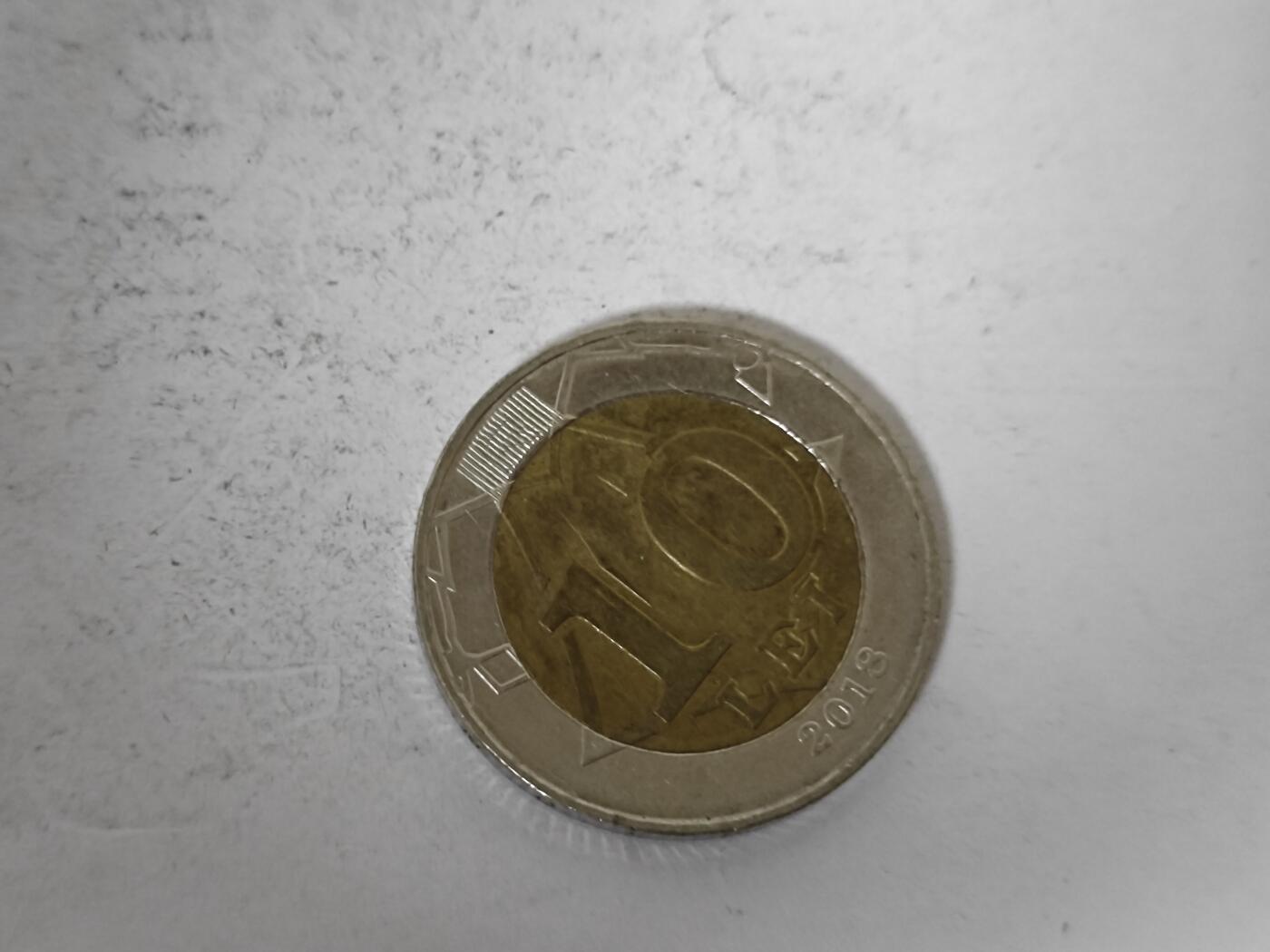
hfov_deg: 26.0
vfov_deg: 19.6
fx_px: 2752
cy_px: 476
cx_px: 635
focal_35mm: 75
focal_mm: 8.7
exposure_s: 1/40
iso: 500
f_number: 1.9
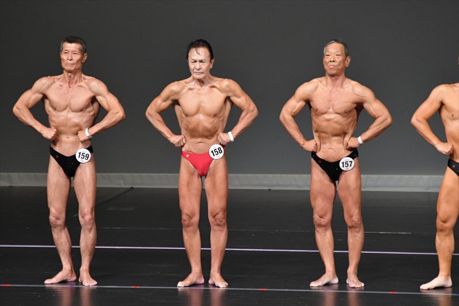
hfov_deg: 6.0
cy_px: 153
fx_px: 4397
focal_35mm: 345
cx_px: 230
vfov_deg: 4.0
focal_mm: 230
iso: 4000
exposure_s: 1/400
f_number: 5.6
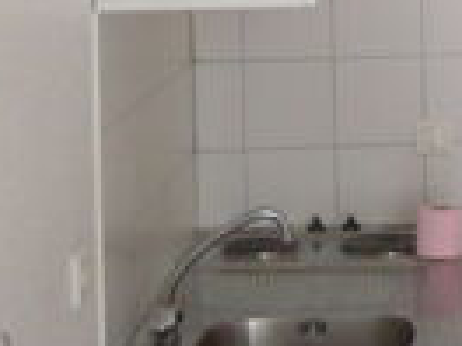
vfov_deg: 10.4
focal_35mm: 138
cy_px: -168
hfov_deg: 13.0
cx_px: 808
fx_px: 1842
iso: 100
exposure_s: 1/45
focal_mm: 6.3
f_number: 2.8
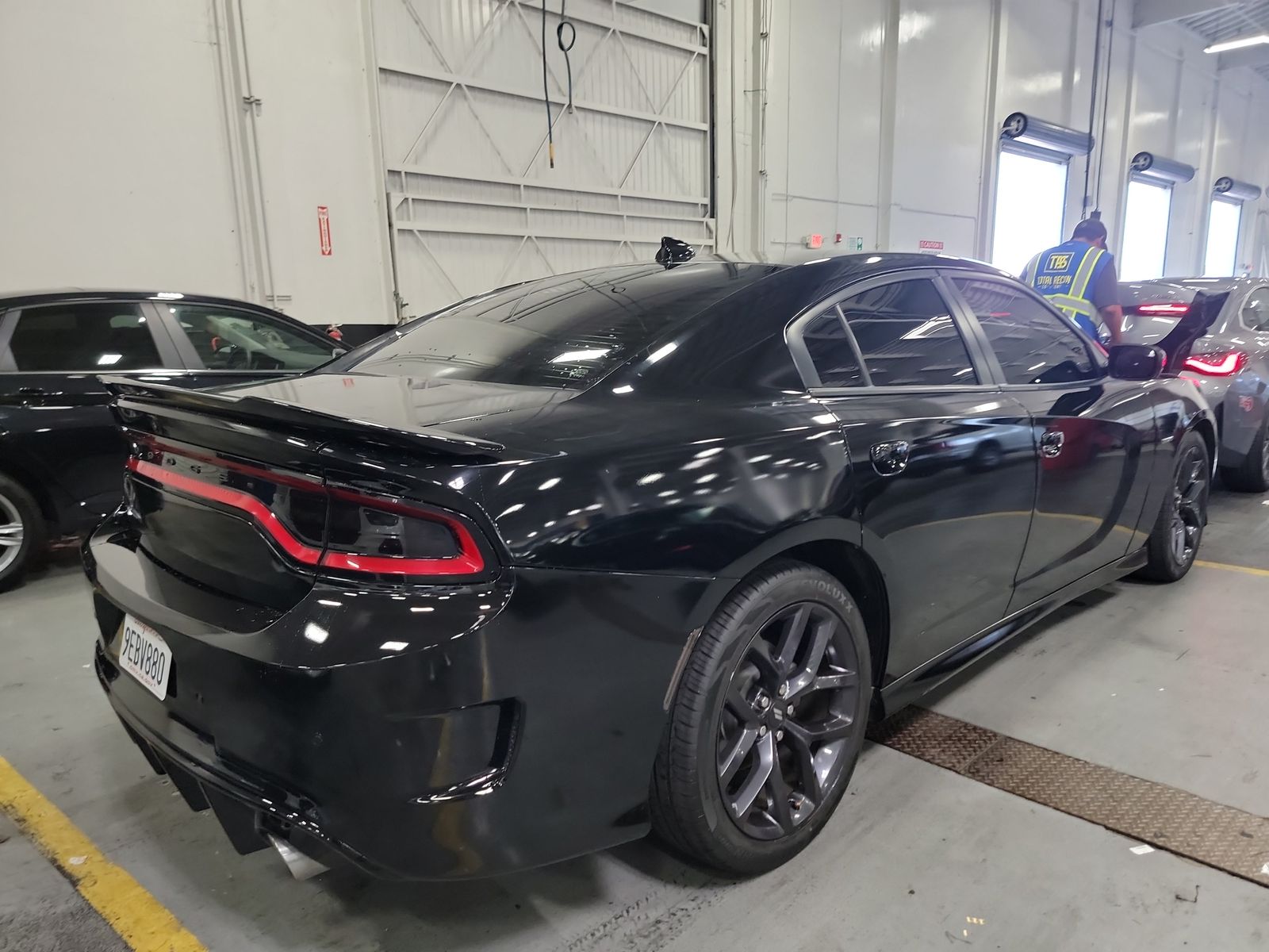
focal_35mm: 24
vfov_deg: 56.8
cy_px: 476
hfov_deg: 71.6
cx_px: 634
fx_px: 880
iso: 723
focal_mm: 6.7
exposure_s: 1/59
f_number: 1.8
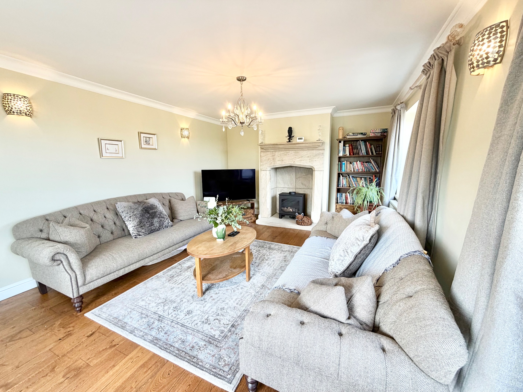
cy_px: 196
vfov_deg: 85.7
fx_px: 212
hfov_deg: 102.1
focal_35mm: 14
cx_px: 262
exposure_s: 1/100
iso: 100
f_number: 2.2
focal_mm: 2.22
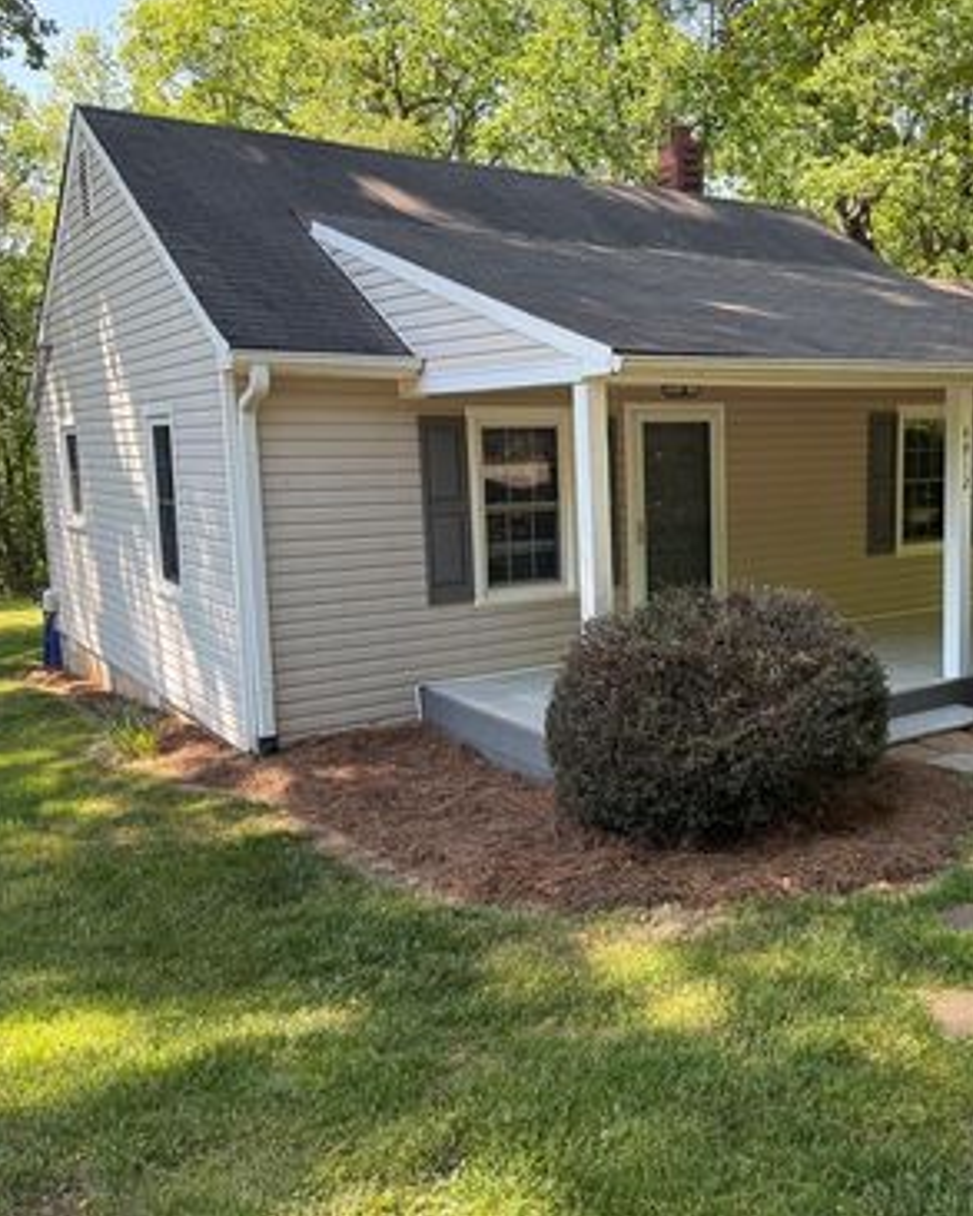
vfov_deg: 55.6
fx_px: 1151
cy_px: 596
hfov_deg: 44.7
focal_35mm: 32
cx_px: 694
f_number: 1.78
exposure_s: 1/649
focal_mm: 6.76
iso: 100
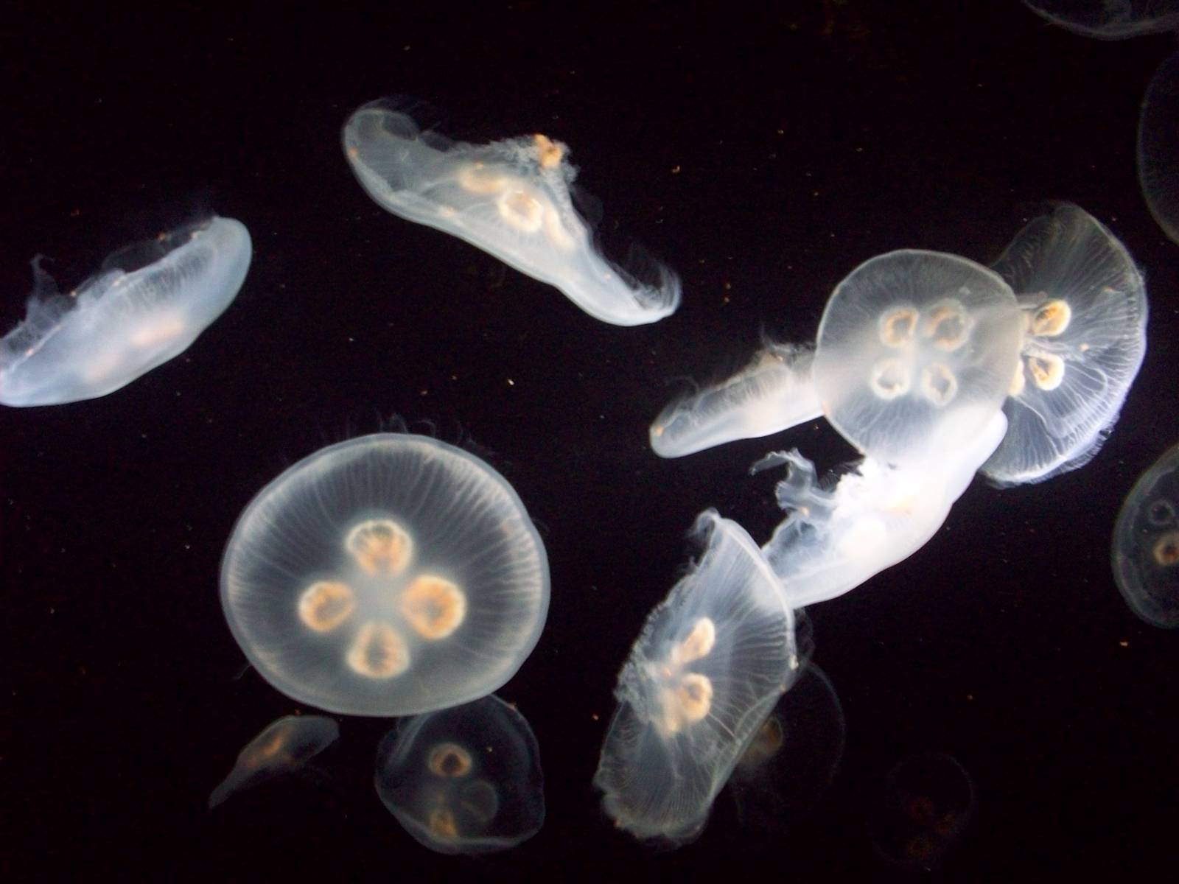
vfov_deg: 38.7
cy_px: 442
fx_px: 1260
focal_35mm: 37
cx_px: 590
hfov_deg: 50.1
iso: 200
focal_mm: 6.2
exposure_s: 1/8
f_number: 2.8
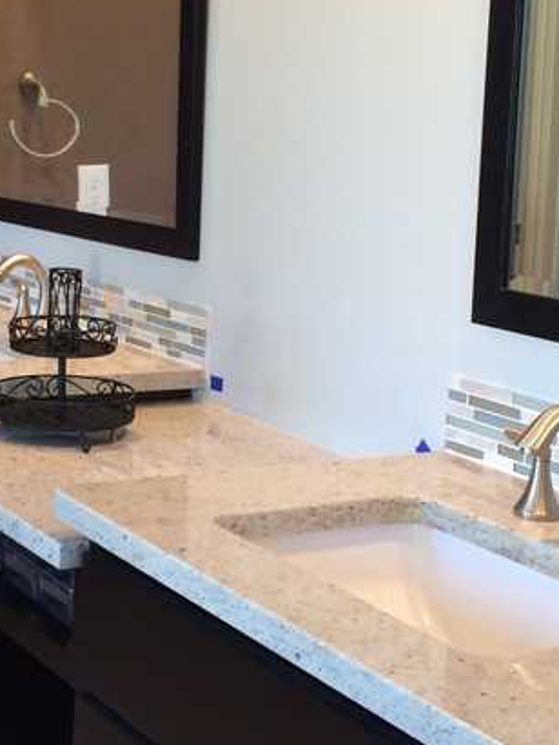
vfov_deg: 26.6
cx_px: 145
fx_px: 1573
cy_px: 306
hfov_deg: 20.0
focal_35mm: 73
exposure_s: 1/30
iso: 80
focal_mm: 4.12
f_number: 2.2
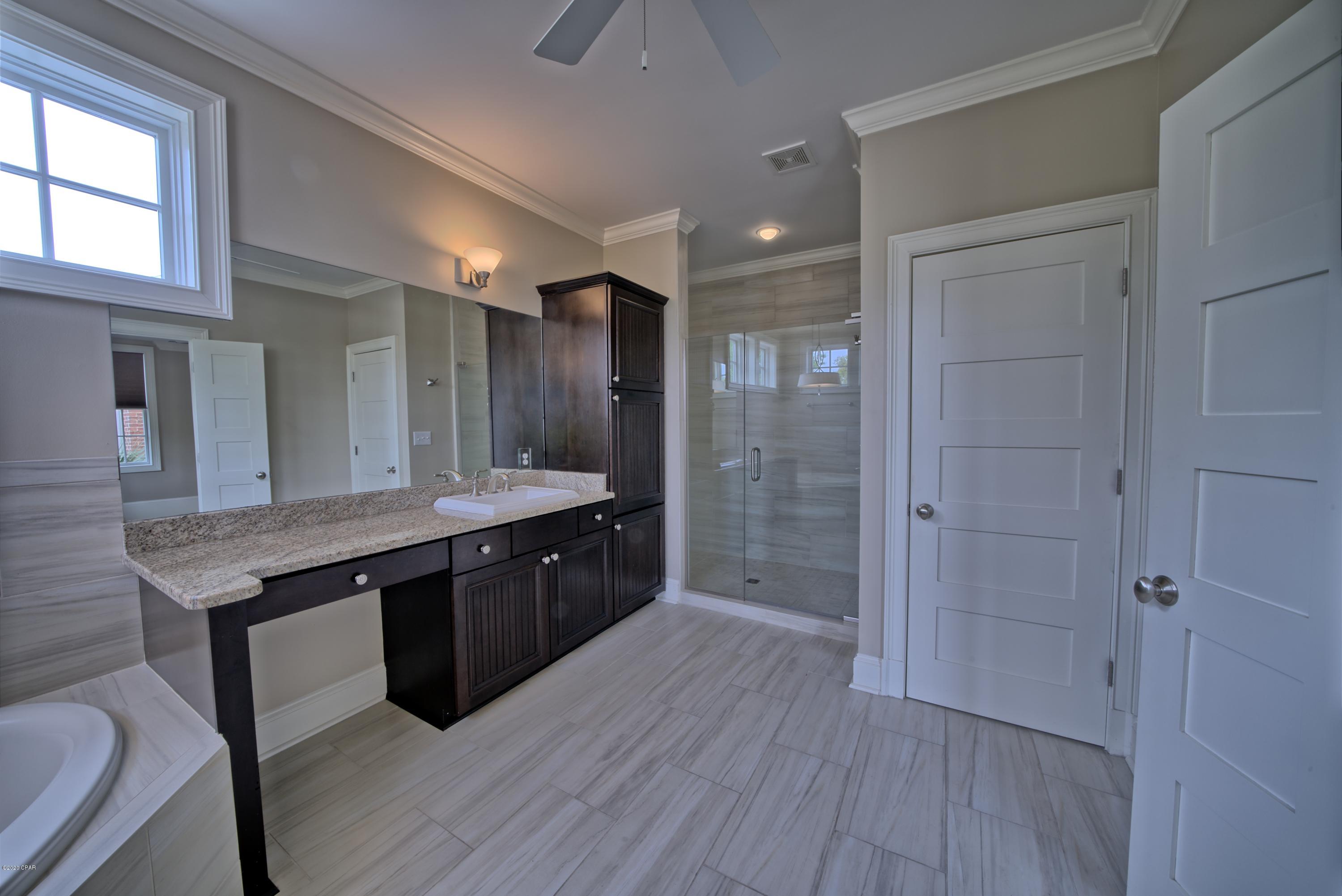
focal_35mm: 12
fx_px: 447
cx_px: 671
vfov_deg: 90.0
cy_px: 448
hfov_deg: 112.6
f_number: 16
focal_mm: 12
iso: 200
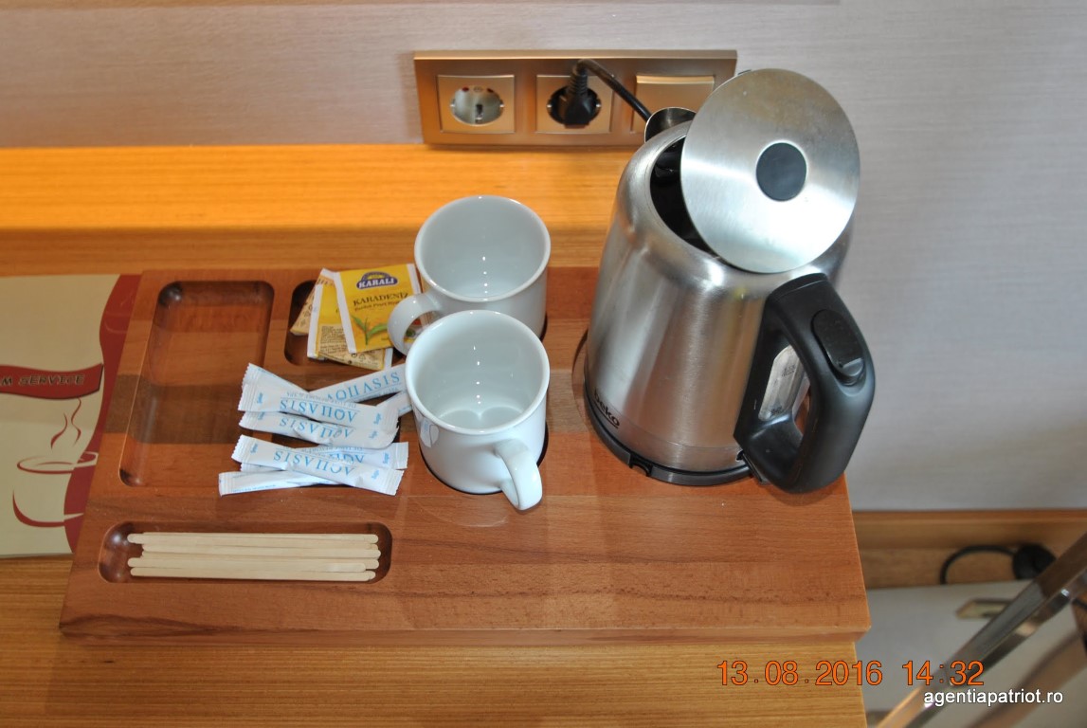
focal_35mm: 36
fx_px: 1088
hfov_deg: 53.1
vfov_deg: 37.0
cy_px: 364
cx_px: 544
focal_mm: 24
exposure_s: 1/60
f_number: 4.5
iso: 200
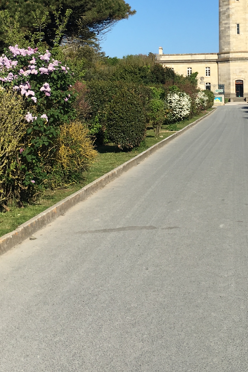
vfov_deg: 31.3
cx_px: 223
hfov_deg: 21.4
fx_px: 640
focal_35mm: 62
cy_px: 61
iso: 25
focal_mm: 4.15
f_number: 2.2
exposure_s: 1/1832
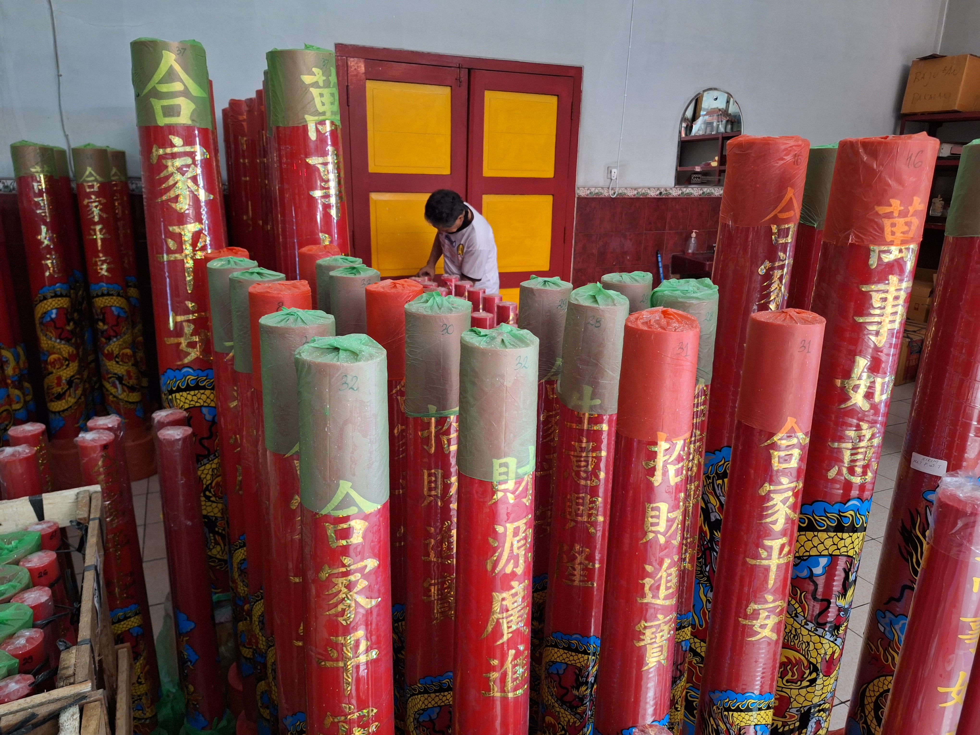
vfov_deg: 58.9
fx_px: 651
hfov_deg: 73.9
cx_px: 490
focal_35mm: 23
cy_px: 368
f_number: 1.8
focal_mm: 5.54
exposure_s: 1/25
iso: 400
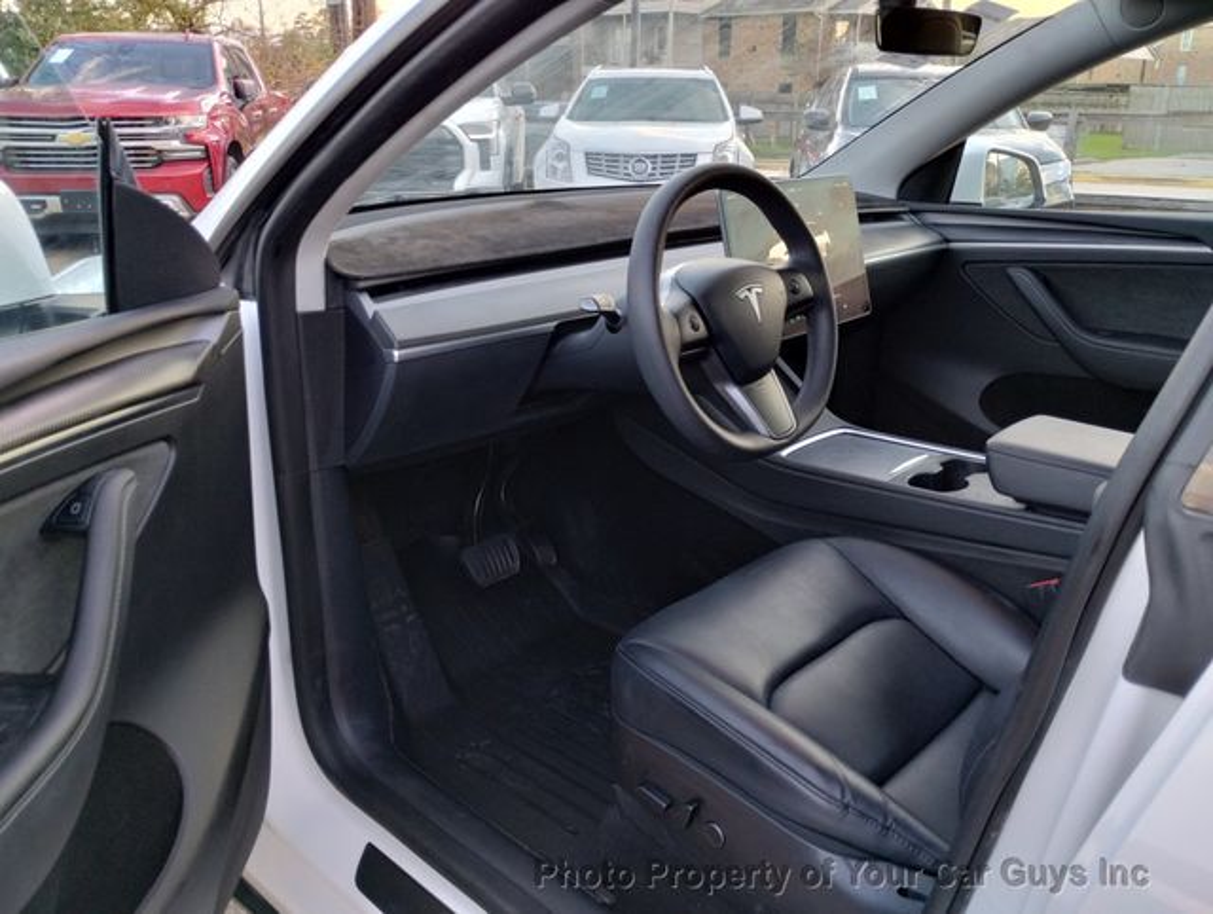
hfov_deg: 63.4
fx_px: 983
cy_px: 457
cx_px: 606
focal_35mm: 28
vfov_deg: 49.9
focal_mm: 4.27
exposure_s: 1/40
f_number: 1.8
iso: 428
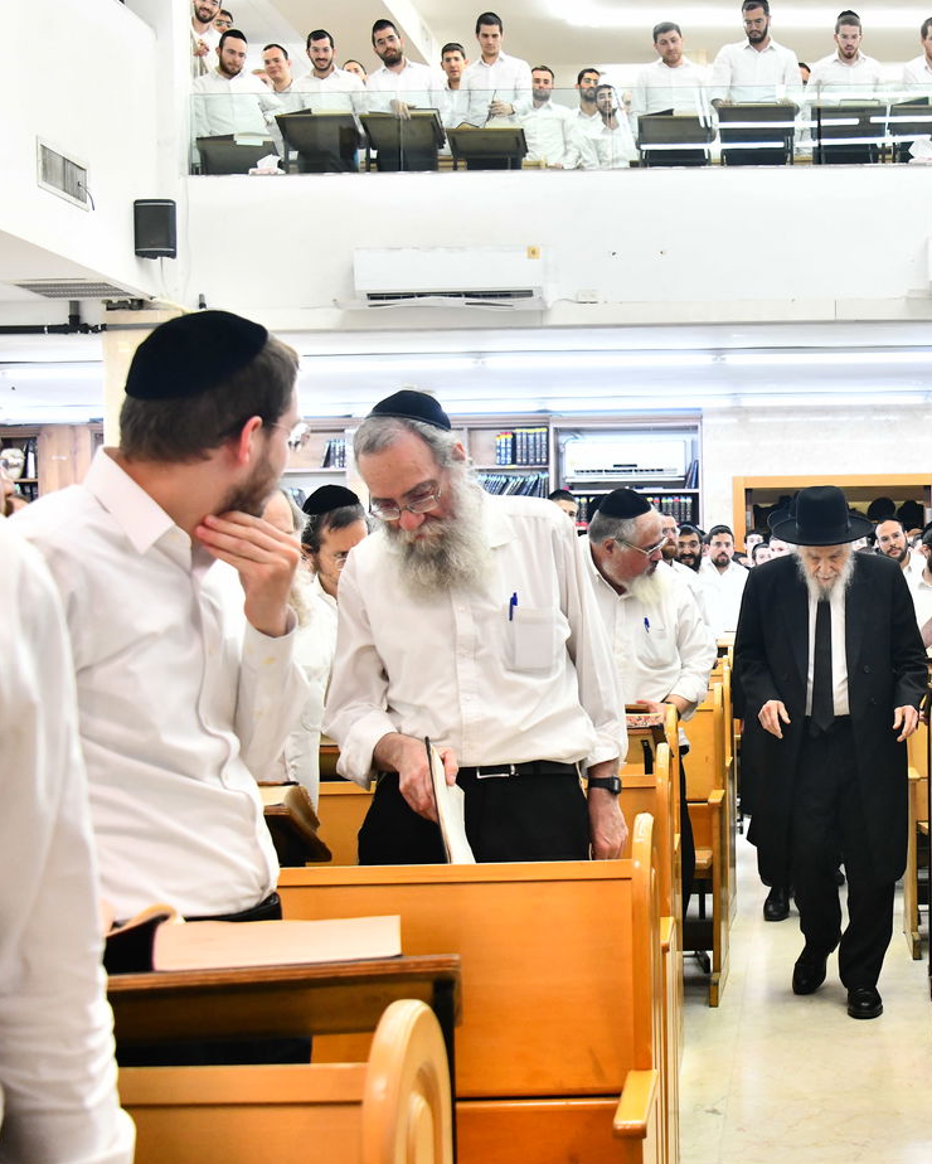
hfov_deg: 27.2
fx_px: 1861
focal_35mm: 54
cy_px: 586
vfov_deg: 34.7
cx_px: 829
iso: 3200
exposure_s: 1/160
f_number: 5.6
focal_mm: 38
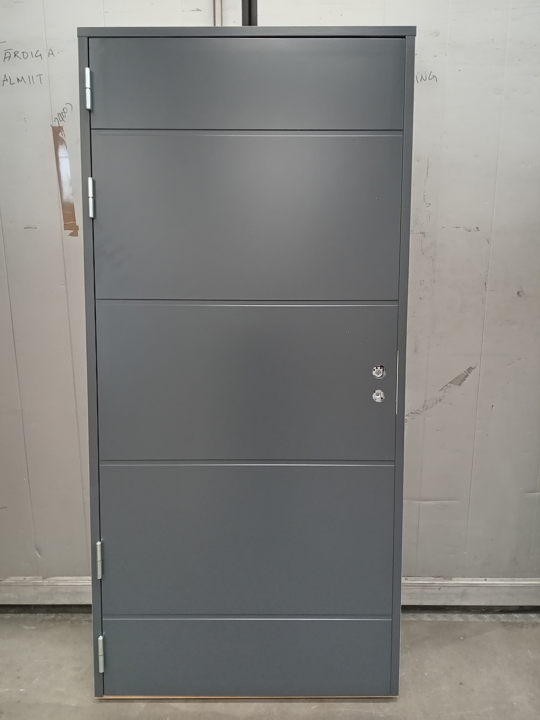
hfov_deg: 51.4
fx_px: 562
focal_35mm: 27
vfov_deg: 65.3
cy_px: 360
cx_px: 270
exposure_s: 1/16.7
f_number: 1.8
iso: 1574
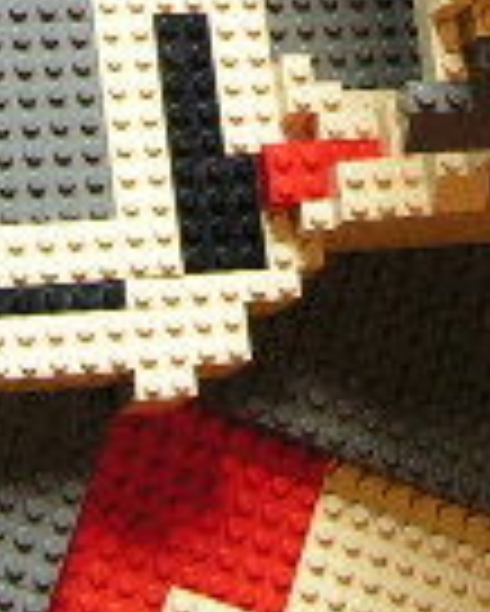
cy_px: -320
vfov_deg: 10.7
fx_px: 3151
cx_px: 499
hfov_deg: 8.8
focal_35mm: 174
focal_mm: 6.3
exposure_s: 1/20
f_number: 2.8
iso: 200
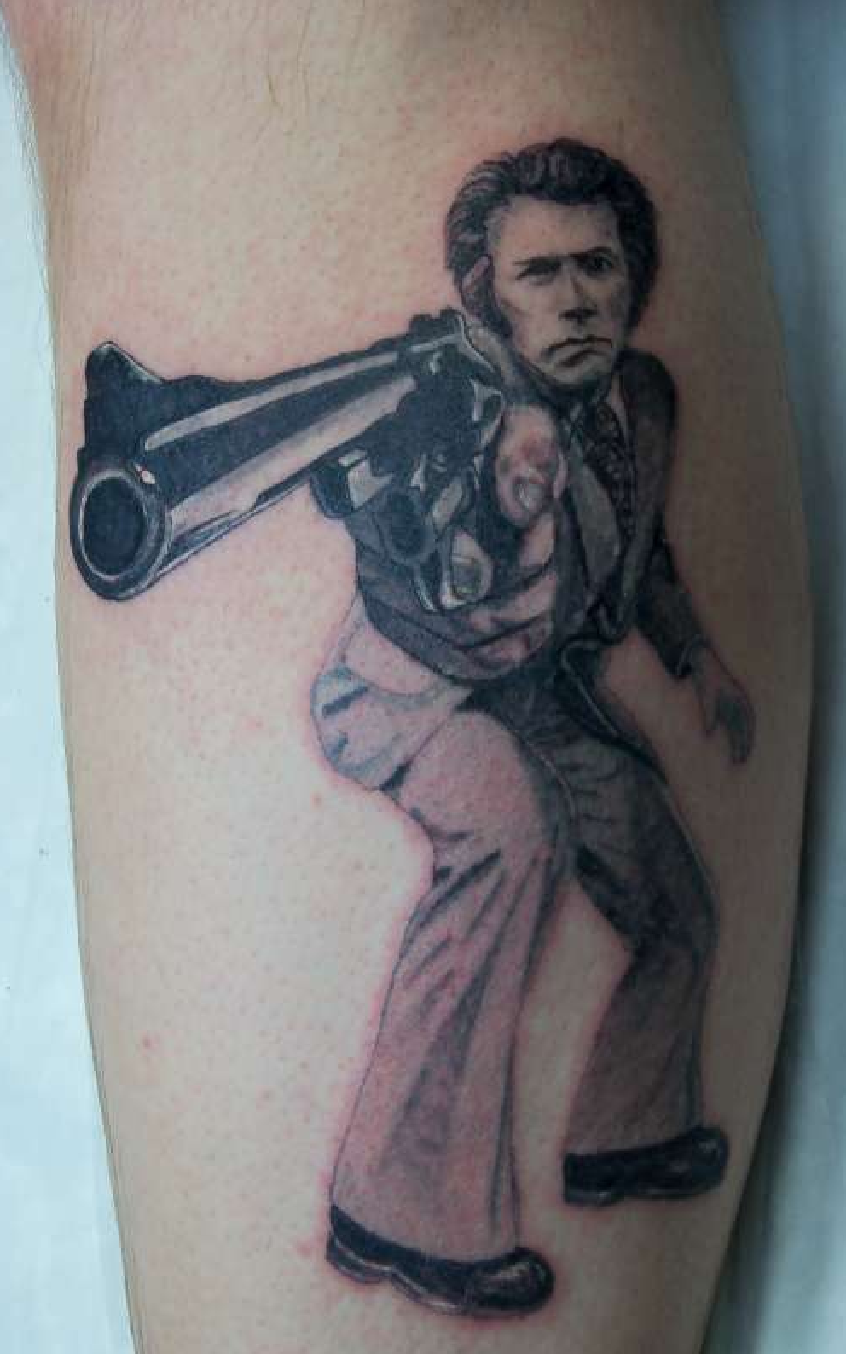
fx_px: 2325
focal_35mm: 63
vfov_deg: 32.5
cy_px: 675
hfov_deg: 20.6
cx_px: 440
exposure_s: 1/40
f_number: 4
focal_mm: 10.5
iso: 100
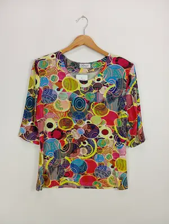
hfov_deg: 49.9
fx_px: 182
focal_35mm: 28
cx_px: 84
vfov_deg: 63.4
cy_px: 112
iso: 90
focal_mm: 4.22
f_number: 1.8
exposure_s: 1/100
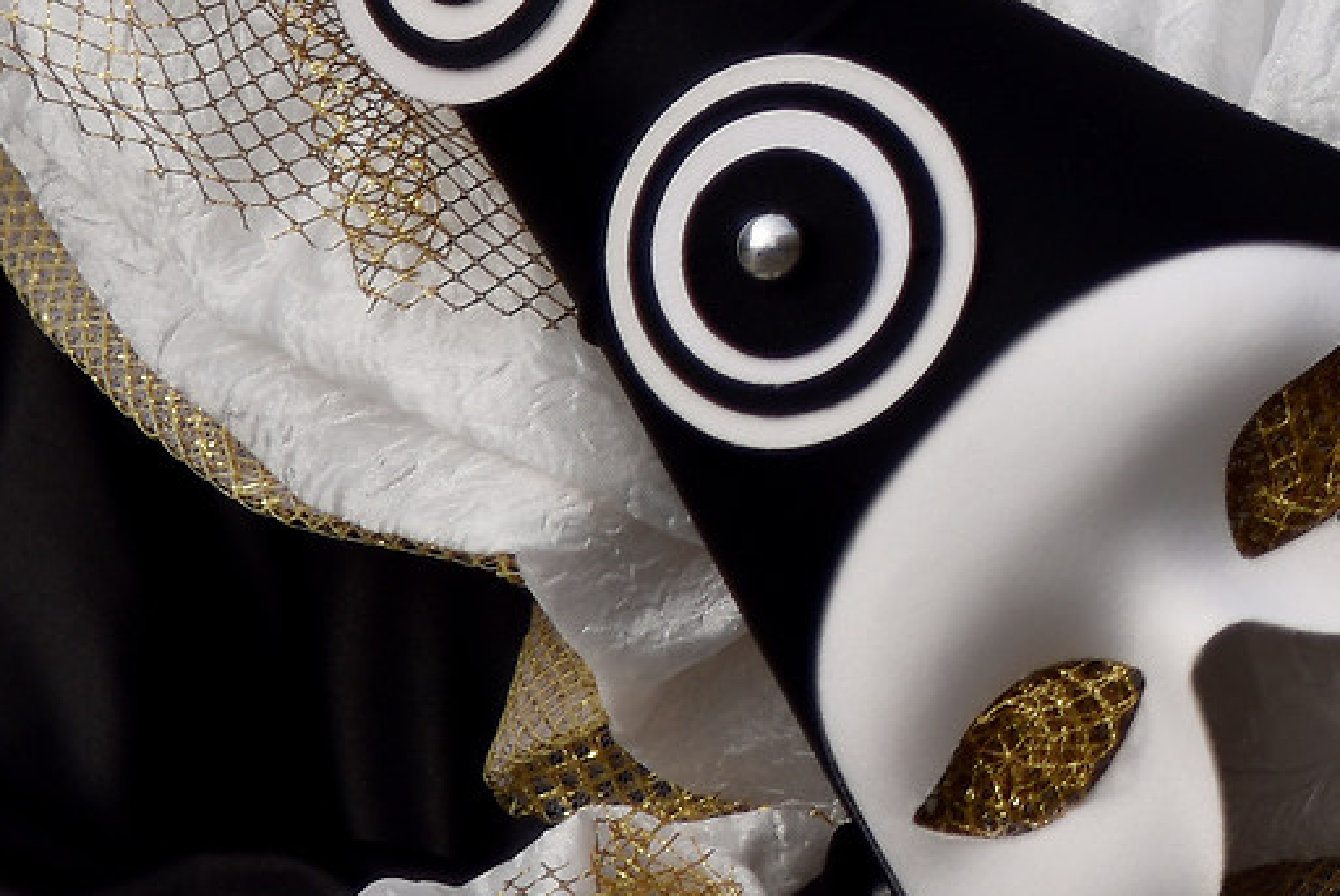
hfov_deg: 4.7
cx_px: 2539
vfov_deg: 3.2
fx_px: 16019
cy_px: -785
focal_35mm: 430
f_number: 4
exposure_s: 1/1250
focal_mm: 92
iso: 100
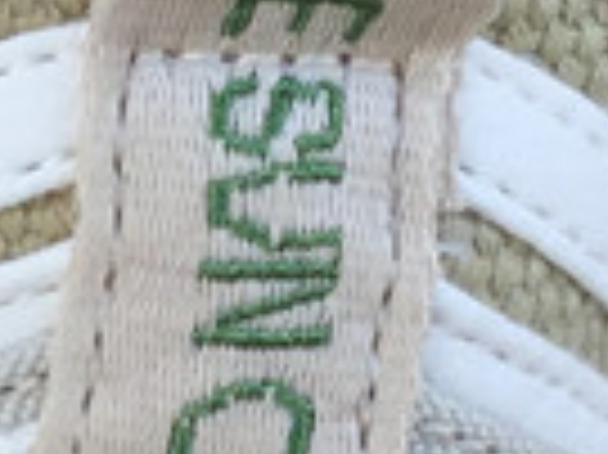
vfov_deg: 7.2
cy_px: 267
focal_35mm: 207
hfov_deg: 9.1
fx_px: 3633
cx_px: -540
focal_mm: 3.3
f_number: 2.4
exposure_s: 1/186
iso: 25
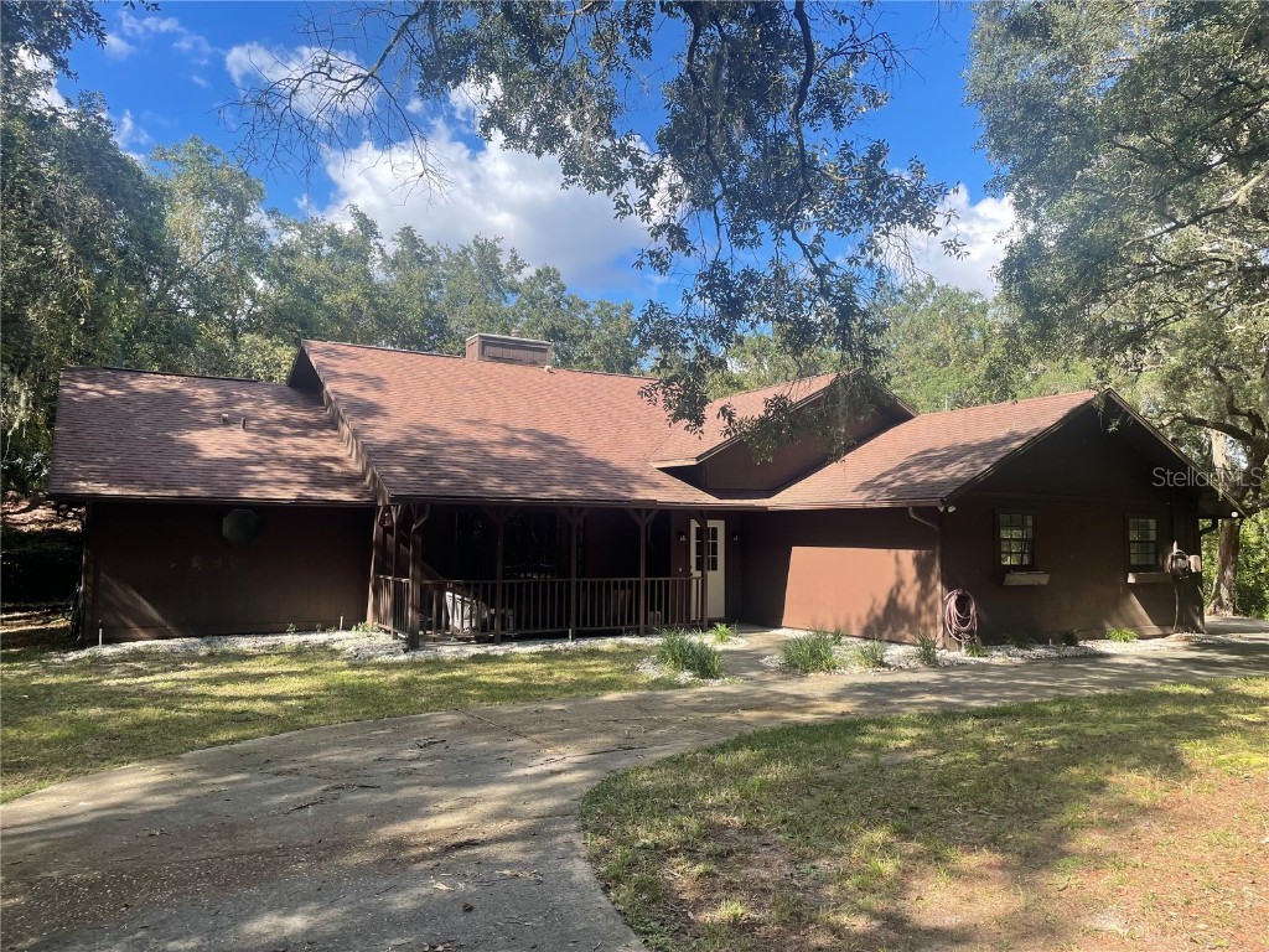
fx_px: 953
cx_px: 634
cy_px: 476
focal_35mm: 26
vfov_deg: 53.1
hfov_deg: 67.3
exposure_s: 1/1033
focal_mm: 4.2
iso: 32
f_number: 1.6
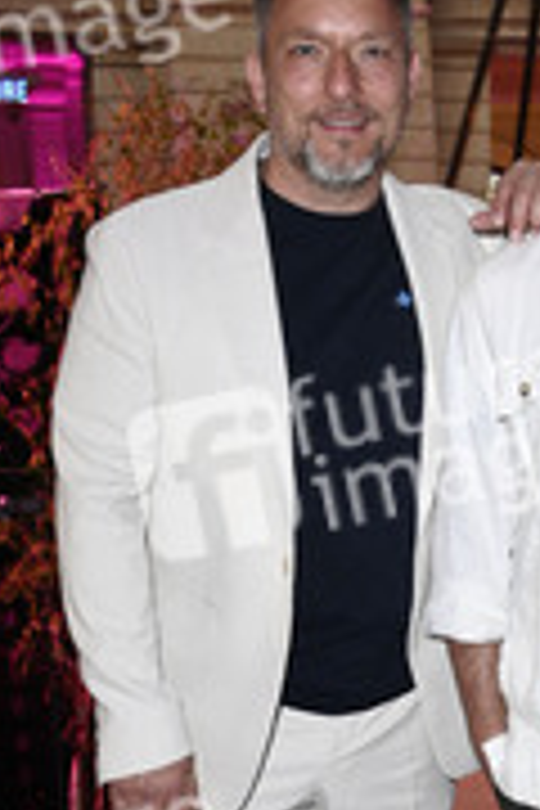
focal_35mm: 71
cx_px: 490
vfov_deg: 27.7
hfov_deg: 18.8
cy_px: 680
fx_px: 1597
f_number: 5.6
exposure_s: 1/100
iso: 2500
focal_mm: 32
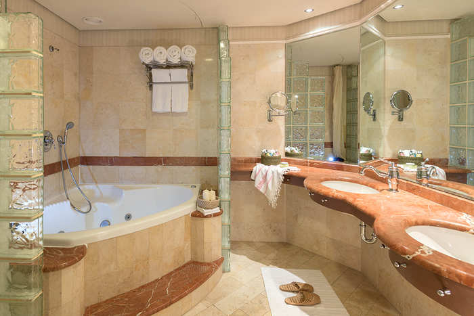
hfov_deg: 93.3
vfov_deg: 70.5
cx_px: 237
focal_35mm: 17
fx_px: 224
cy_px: 158
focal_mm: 17
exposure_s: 1/1.25
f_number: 8
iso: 100
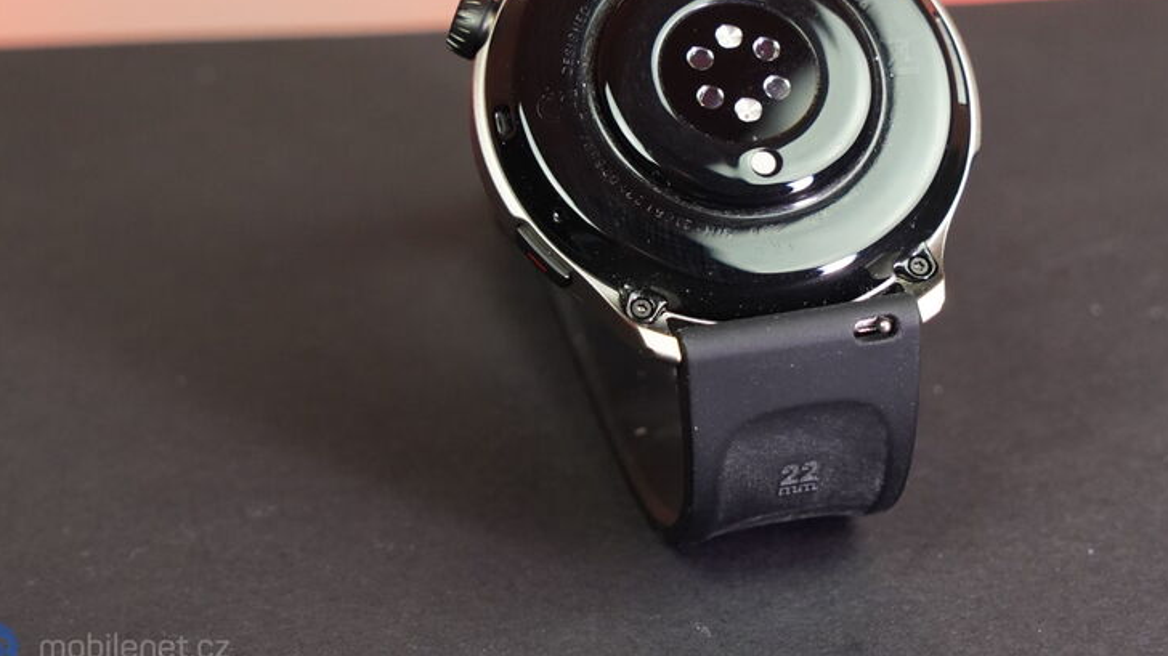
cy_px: 183
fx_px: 2013
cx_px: 715
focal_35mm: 65
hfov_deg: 32.2
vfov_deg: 18.4
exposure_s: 1/160
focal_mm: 47
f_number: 7.1
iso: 2000
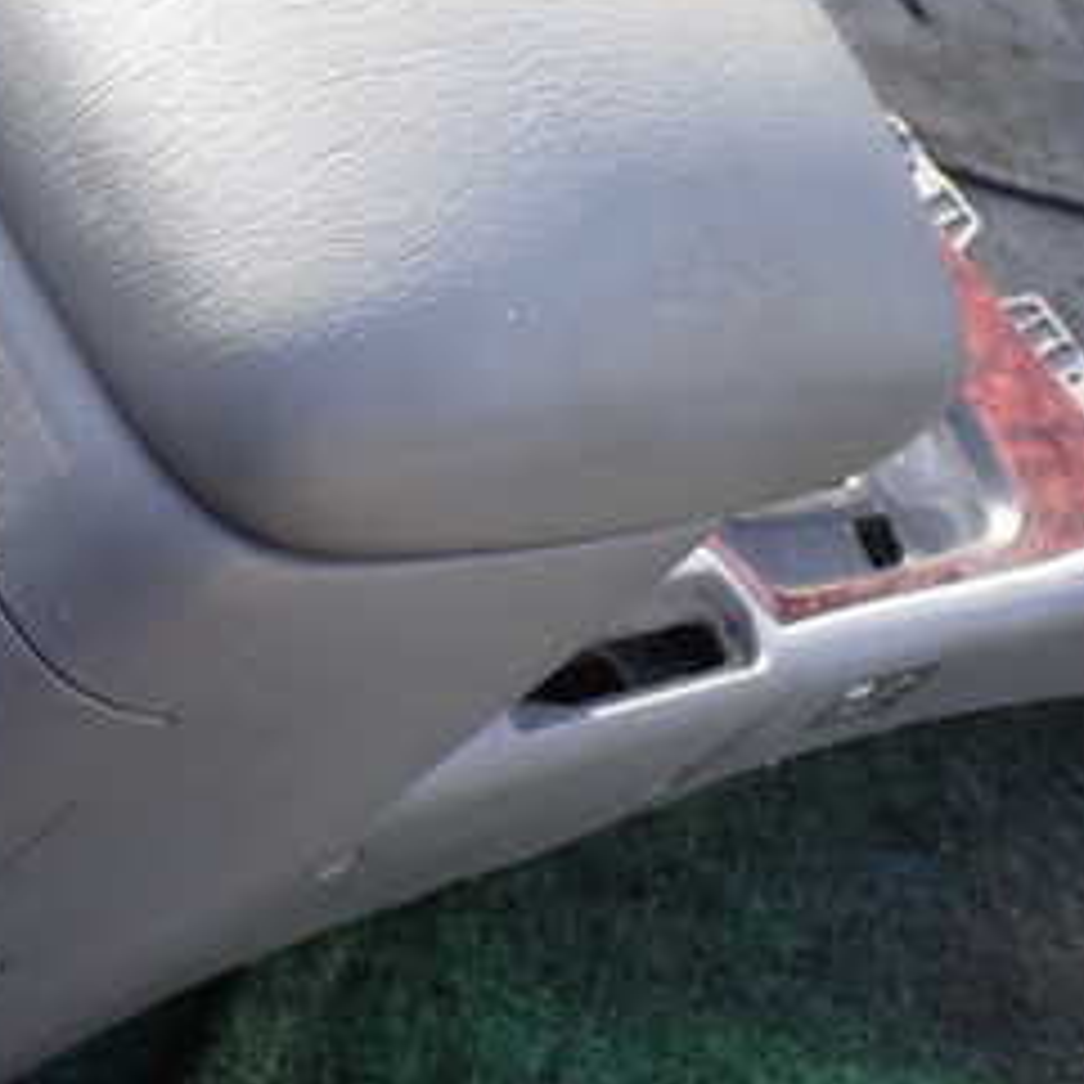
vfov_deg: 25.9
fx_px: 2338
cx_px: 58
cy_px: 337
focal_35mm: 66
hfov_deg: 25.1
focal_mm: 5.4
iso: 100
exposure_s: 1/125
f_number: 3.2
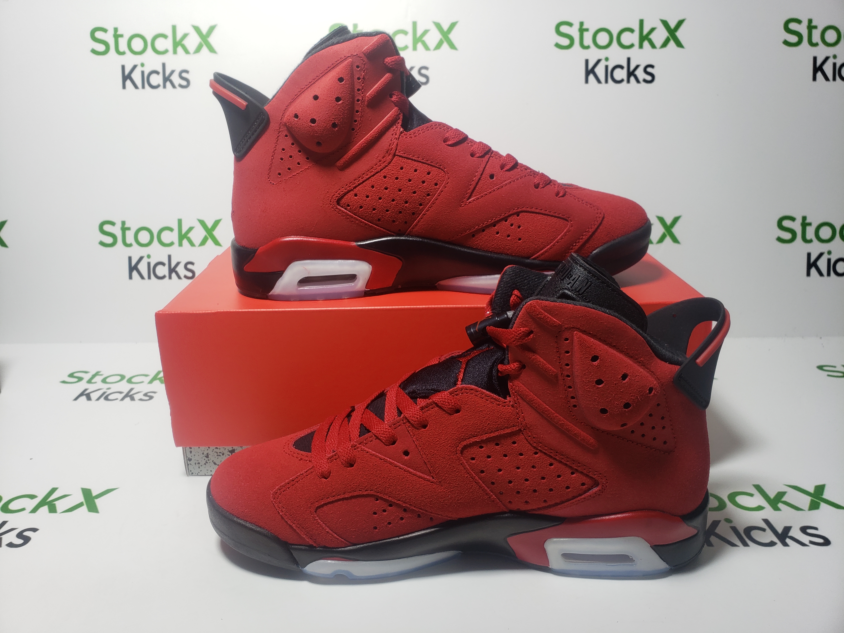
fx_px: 634
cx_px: 422
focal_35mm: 26
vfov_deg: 53.1
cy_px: 316
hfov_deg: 67.3
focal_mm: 4.3
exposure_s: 1/165
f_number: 2.4
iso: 50
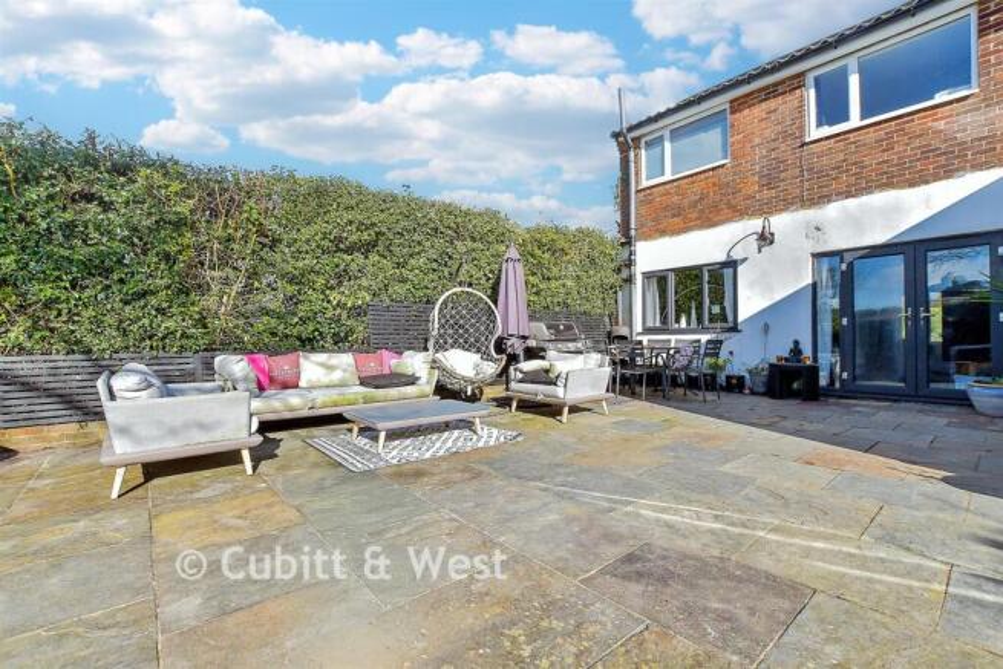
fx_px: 697
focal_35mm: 25
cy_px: 334
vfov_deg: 51.3
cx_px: 502
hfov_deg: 71.5
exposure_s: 1/250
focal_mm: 17
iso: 160
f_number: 8
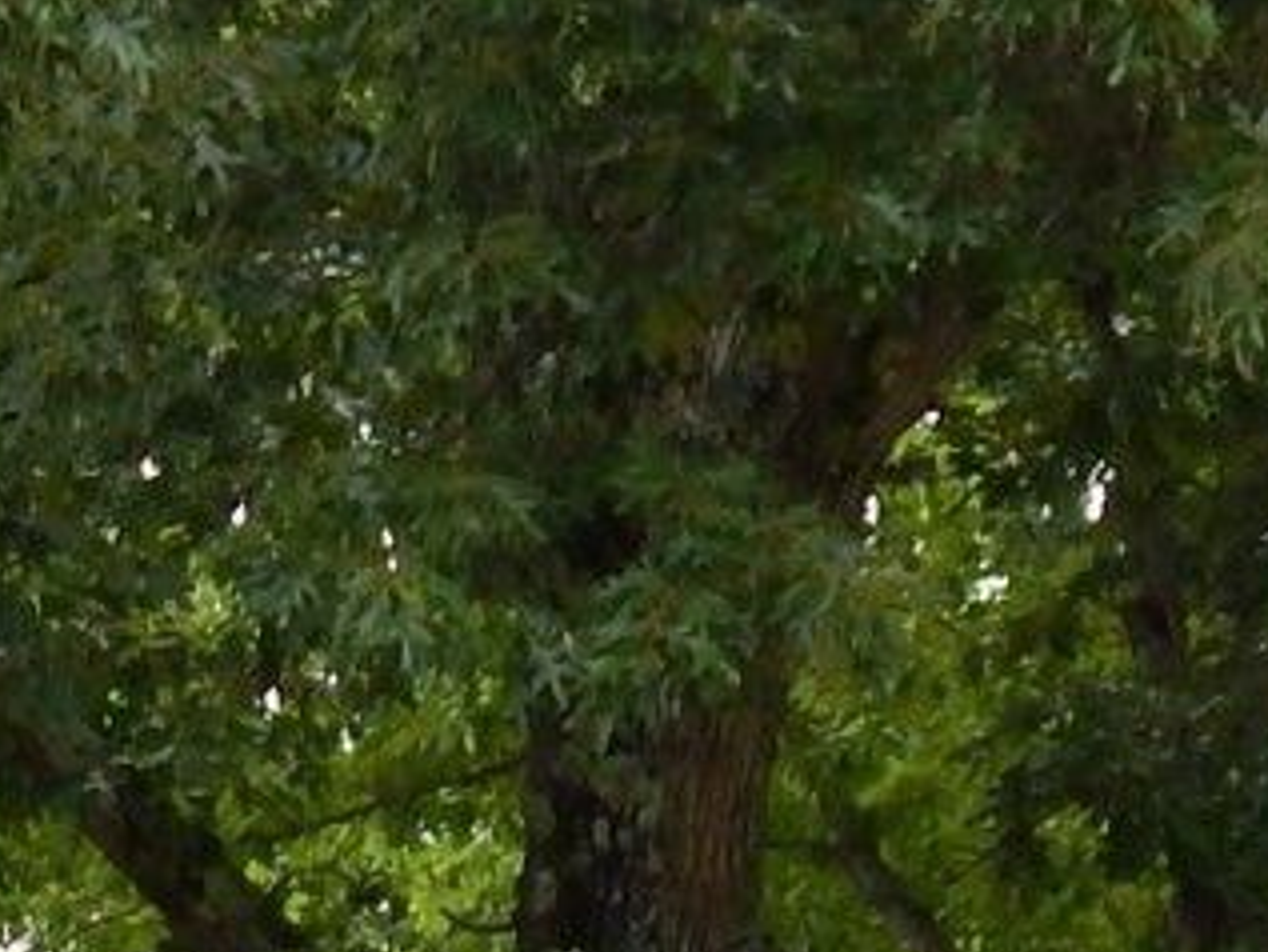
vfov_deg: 6.1
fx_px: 8282
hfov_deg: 8.7
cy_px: 2744
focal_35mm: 226
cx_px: -20
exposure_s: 1/250
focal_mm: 6.1
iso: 125
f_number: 3.3
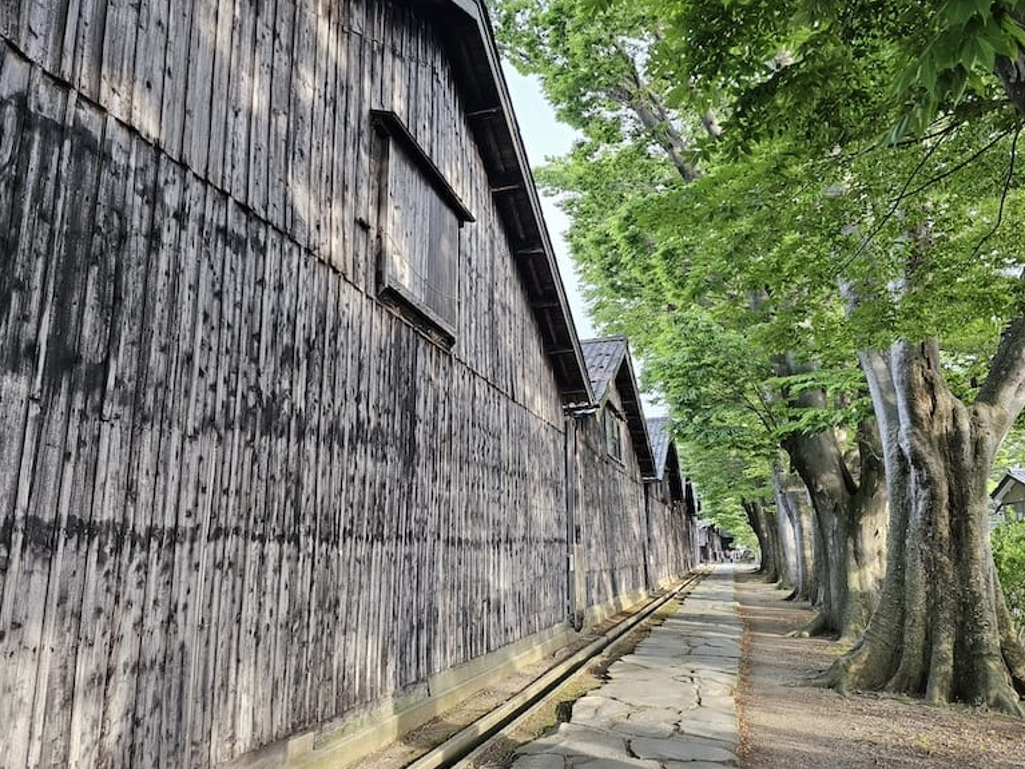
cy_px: 382
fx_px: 711
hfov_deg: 71.6
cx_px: 520
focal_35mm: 24
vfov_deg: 56.8
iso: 100
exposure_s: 1/120
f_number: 1.7
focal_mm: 6.3
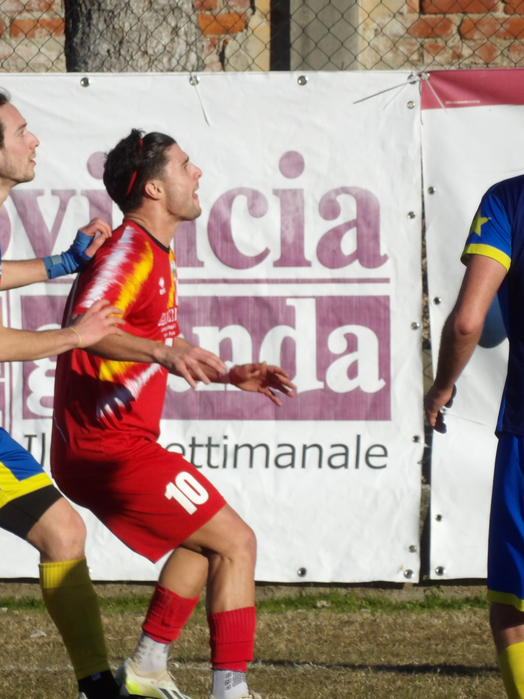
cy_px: 350
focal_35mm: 1406
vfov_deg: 1.4
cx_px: 118
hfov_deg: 1.1
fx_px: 28378
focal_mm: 188.8
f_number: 5.7
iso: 100
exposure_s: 1/581
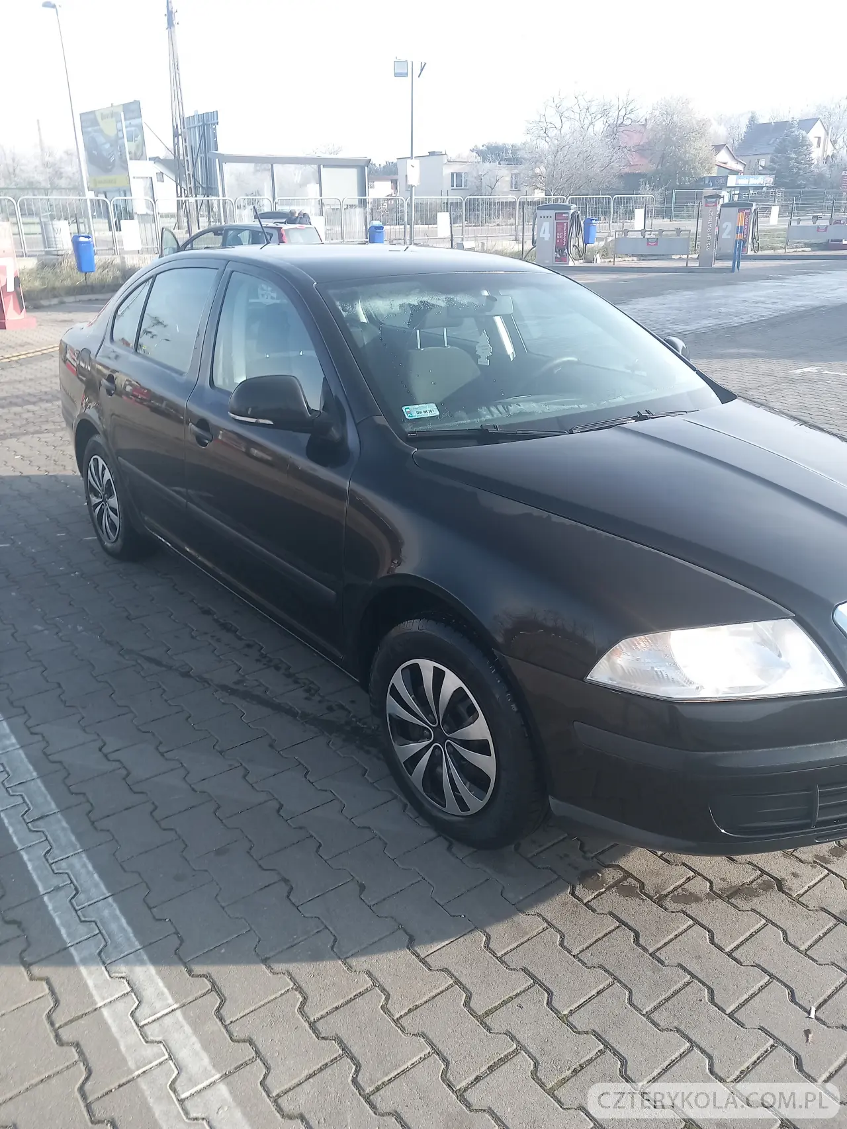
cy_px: 564
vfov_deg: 65.3
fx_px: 881
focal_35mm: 27
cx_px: 424
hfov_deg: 51.3
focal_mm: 4
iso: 20
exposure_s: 1/100
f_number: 1.8
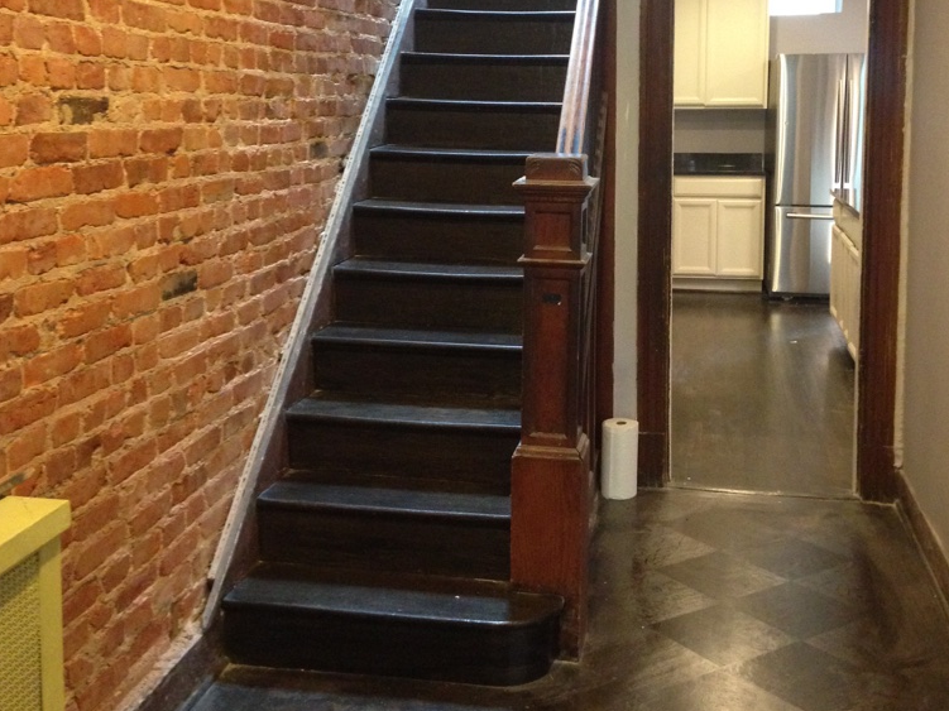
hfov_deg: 42.1
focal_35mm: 45
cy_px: 230
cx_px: 473
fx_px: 1233
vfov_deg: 31.9
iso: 400
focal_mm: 4.12
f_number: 2.4
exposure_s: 1/20
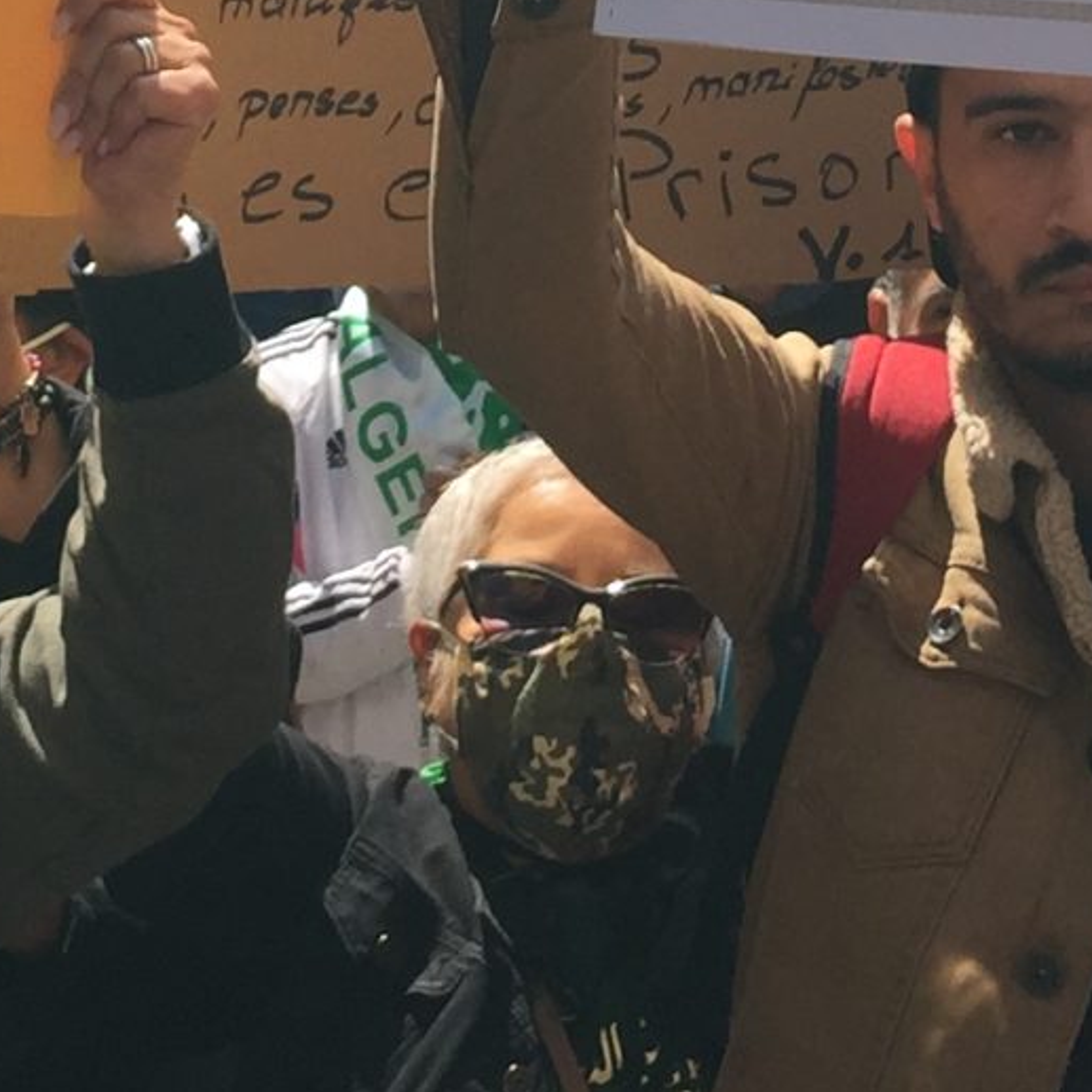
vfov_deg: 13.5
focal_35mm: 127
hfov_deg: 13.7
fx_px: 4533
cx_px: 306
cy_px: -44
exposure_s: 1/1364
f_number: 2.2
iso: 32
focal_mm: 4.15
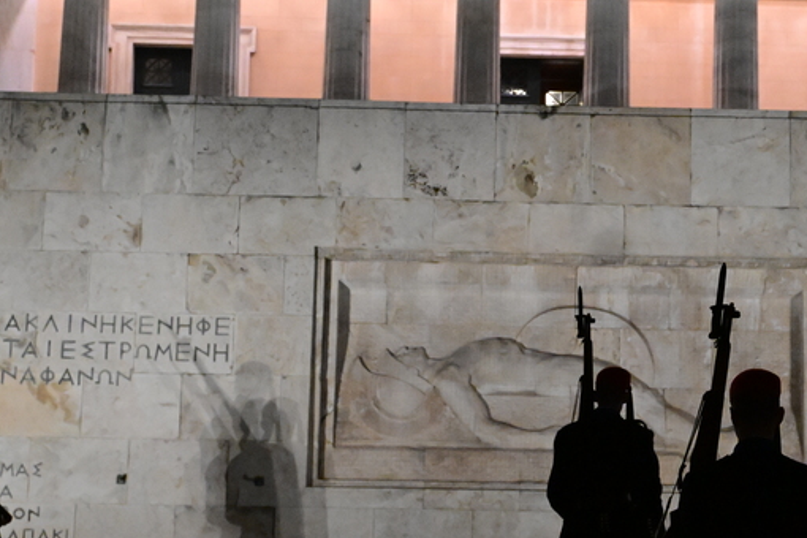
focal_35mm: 91
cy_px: 270
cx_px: 598
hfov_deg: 22.1
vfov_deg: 15.0
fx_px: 2048
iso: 8000
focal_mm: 33.5
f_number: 4
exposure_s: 1/125
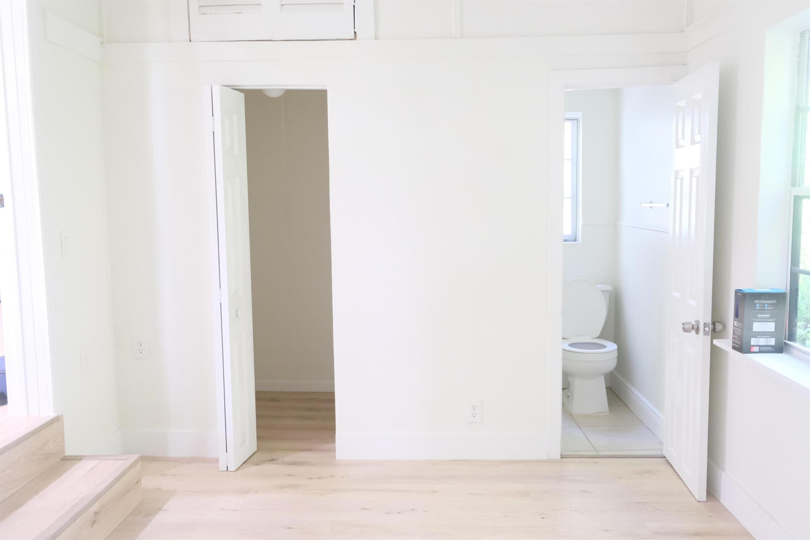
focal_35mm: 29
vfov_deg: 45.0
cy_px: 270
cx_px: 405
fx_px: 652
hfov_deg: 63.7
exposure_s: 1/58
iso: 3200
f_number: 2.8
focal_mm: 19.6
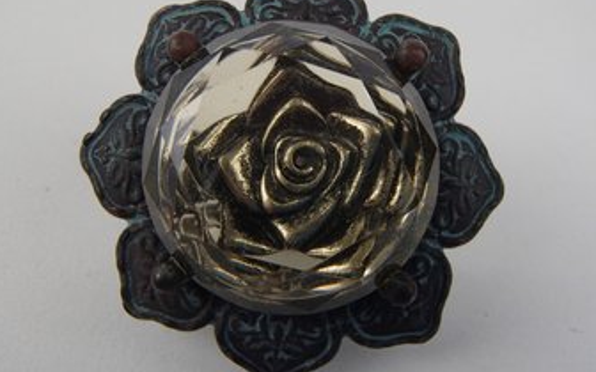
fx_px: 650
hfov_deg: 49.3
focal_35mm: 40
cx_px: 294
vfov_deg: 32.0
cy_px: 176
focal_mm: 6.64
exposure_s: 1/160
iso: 320
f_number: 4.7
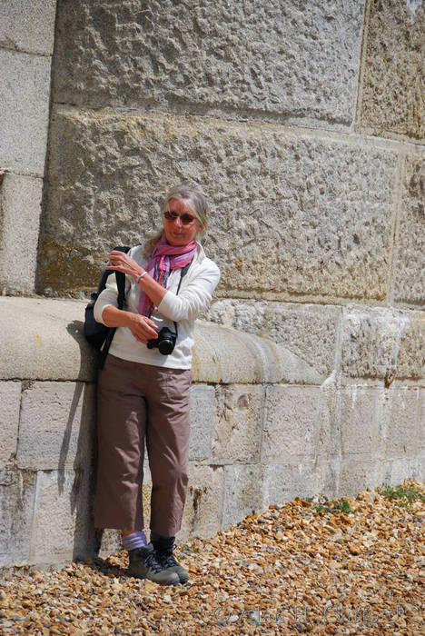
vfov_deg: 10.2
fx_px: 3579
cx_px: 212
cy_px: 318
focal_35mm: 202
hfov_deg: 6.8
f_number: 5.6
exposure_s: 1/800
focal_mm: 135
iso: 100
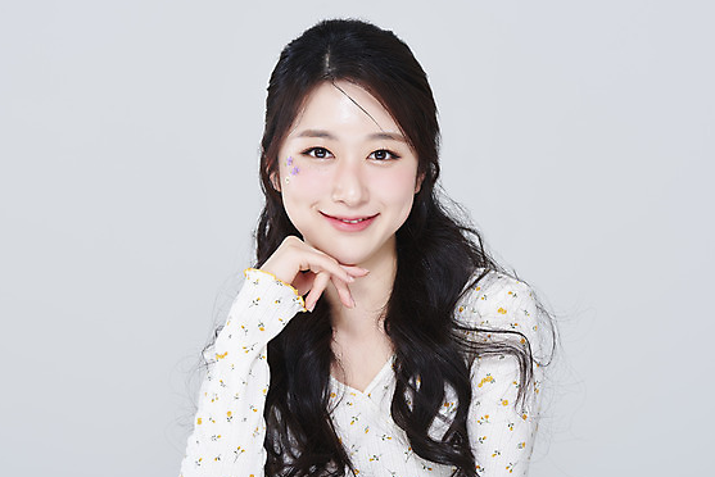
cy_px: 238
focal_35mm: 113
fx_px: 2245
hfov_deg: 18.1
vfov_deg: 12.1
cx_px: 365
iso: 64
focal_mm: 105
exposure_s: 1/125
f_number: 11
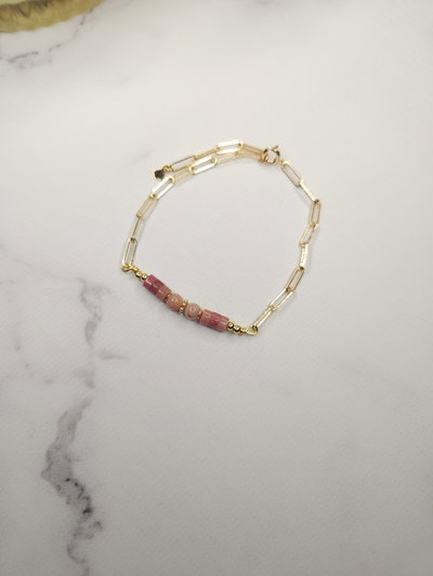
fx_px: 383
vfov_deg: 73.9
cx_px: 216
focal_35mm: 23
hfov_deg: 58.9
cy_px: 288
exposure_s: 1/30
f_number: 1.8
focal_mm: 5.4
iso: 50
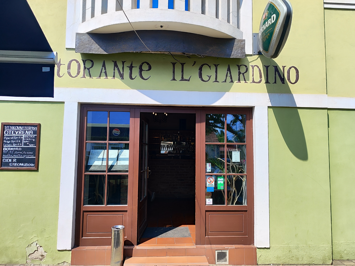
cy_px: 133
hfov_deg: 71.6
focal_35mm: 24
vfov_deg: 56.8
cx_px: 178
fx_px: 246
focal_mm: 5.89
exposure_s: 1/873
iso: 50
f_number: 1.89
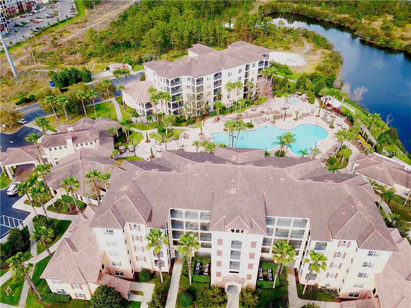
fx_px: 309
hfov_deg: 67.3
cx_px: 206
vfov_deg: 53.1
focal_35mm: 26
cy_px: 154
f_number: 2.2
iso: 100
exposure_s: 1/436
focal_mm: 4.73
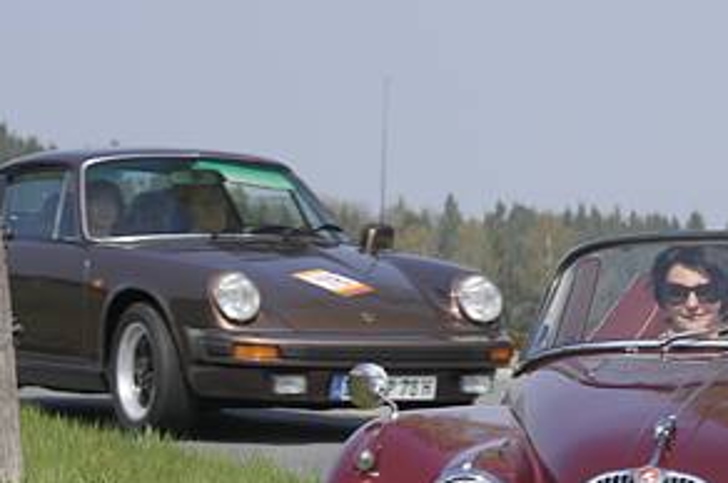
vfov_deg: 3.3
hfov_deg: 5.0
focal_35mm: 411
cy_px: 533
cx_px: 658
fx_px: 8302
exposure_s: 1/250
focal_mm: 150
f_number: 13
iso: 200
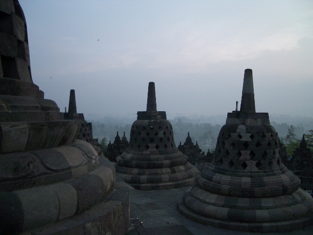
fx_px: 316
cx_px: 156
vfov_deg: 40.7
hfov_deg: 52.6
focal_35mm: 35
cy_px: 118
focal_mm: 5.8
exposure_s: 1/160
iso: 50
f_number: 2.6
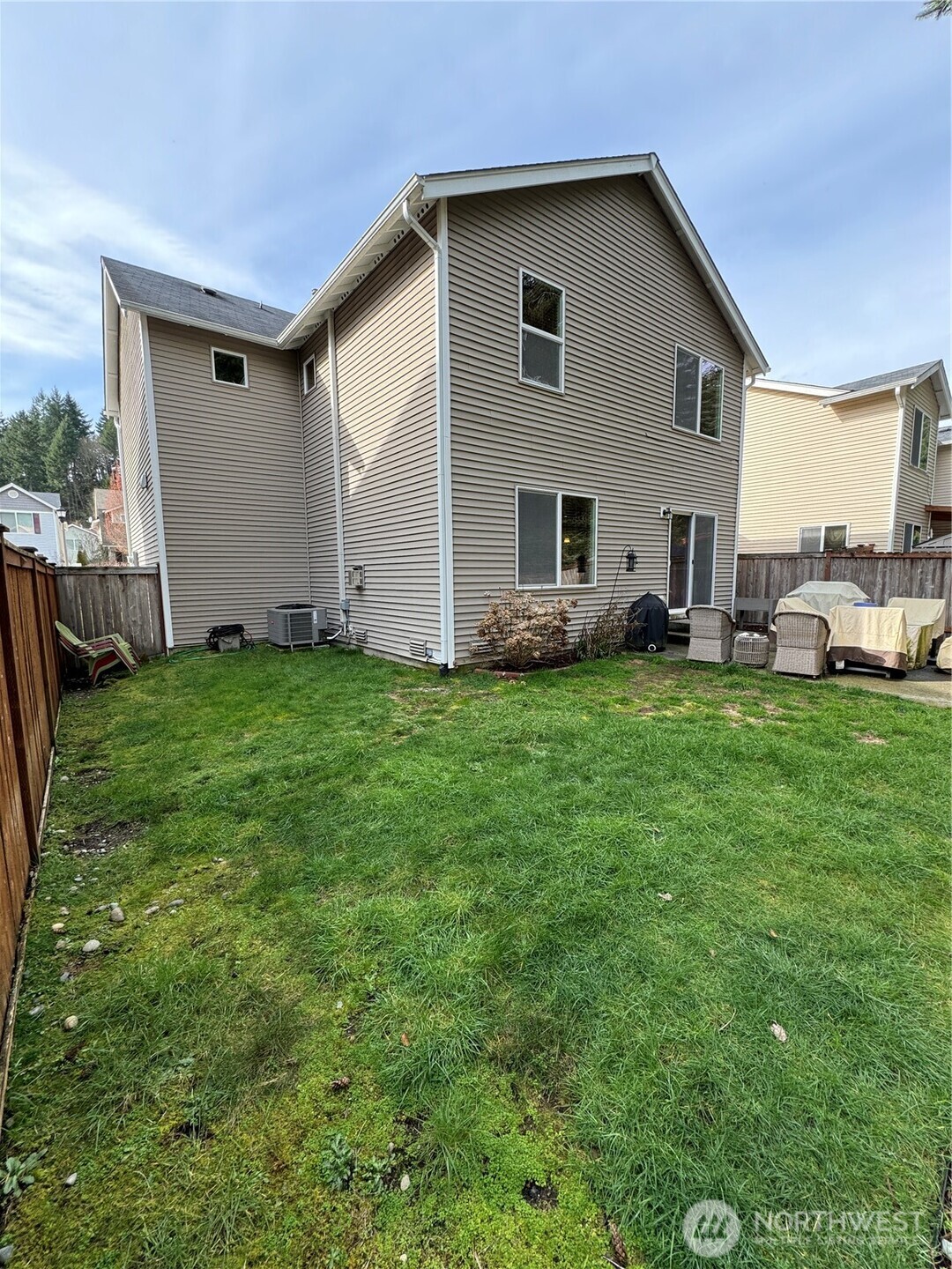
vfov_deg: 102.1
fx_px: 513
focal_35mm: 14
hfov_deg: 85.7
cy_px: 634
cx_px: 476
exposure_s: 1/277
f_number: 2.2
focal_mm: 2.22
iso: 40
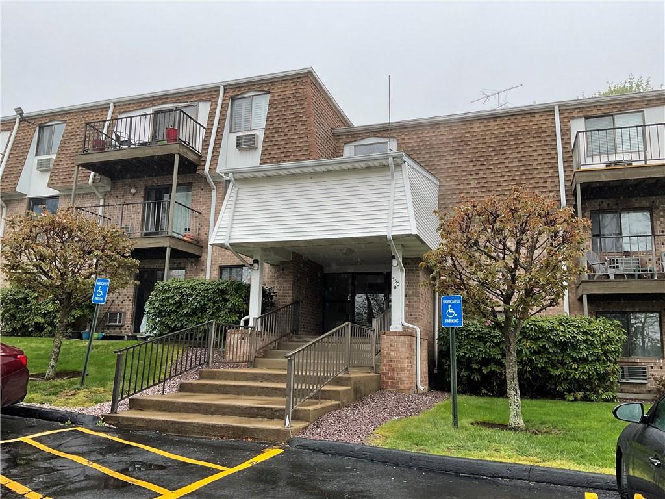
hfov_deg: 61.7
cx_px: 332
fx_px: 557
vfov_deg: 48.2
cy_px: 250
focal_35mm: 29
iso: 16
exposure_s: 1/792
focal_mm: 3
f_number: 1.8
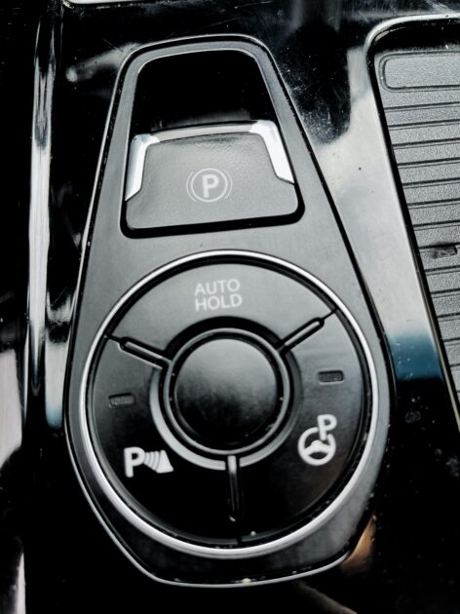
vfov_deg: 69.4
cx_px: 230
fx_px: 443
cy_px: 307
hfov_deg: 54.8
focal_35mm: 25
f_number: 1.6
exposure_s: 1/121
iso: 64
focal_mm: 5.1
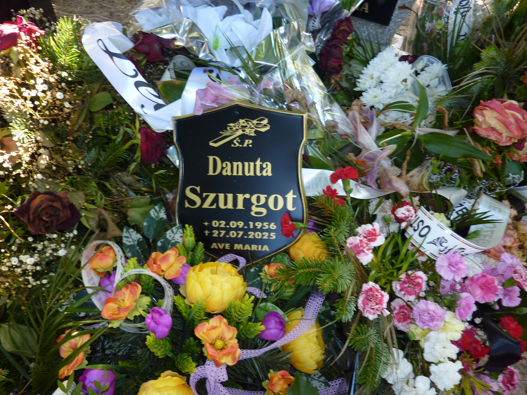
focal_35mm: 25
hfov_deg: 69.4
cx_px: 264
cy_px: 198
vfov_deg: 54.9
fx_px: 381
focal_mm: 4.1
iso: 100
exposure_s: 1/30
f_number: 3.3
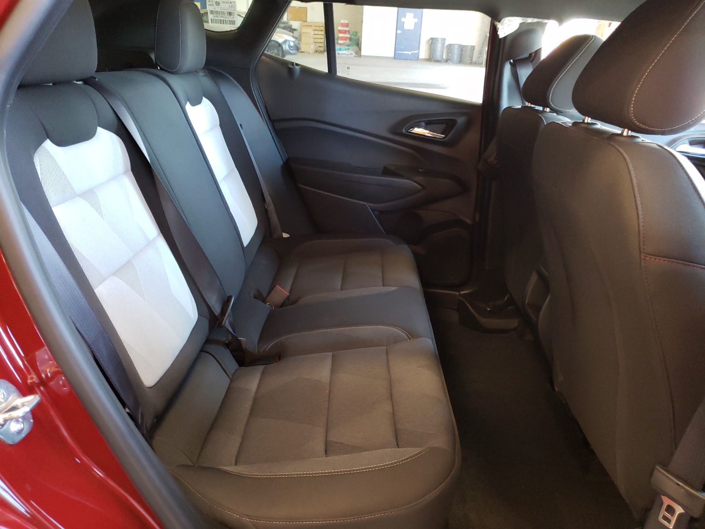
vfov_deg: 53.1
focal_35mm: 26
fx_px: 530
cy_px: 264
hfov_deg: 67.3
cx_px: 352
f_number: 1.5
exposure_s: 1/30
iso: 271
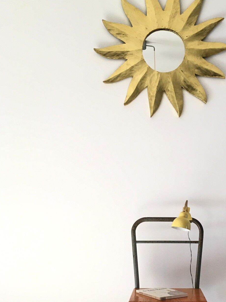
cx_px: 176
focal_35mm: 47
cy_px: 214
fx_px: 409
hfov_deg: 30.2
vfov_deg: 39.7
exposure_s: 1/33
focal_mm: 4.15
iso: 50
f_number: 2.2
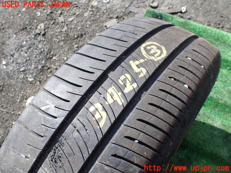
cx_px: 116
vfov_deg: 46.8
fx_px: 200
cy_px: 86
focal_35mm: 30
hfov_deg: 60.0
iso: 100
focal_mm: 5.4
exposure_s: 1/400
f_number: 3.2
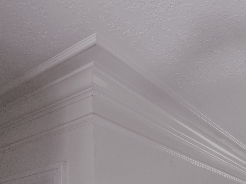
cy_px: 96
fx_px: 270
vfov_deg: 37.7
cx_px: 94
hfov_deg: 48.6
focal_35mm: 38
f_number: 2.2
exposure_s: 1/30
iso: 200
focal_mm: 4.15
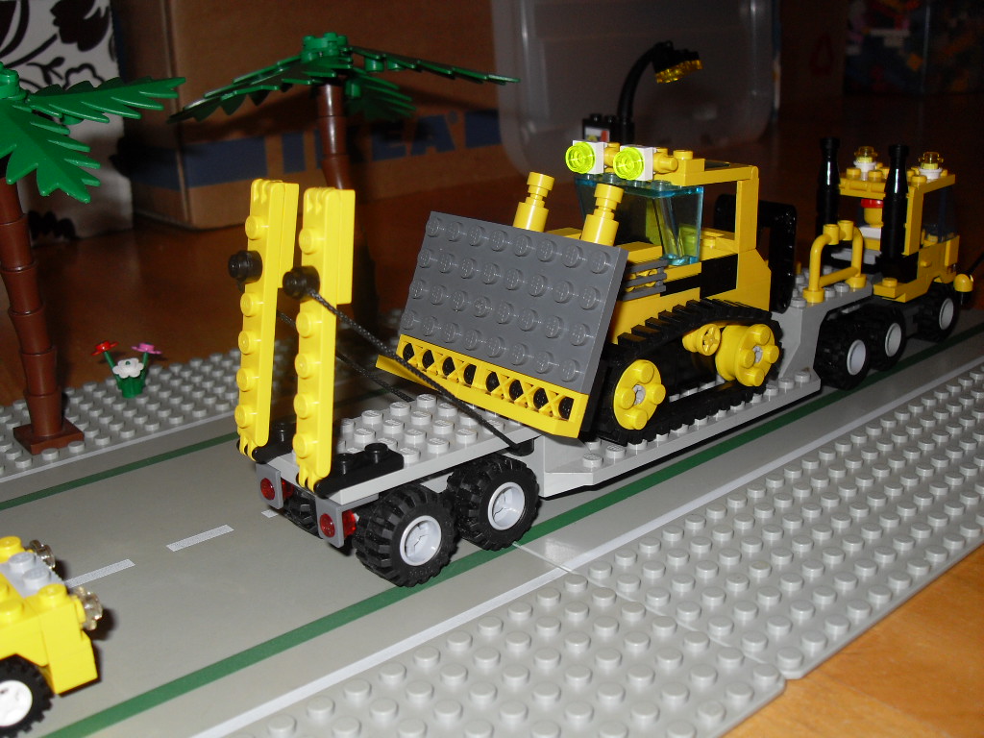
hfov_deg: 50.1
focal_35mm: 37
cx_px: 492
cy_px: 369
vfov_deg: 38.7
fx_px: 1052
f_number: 2.8
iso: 100
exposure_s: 1/45
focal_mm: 6.3
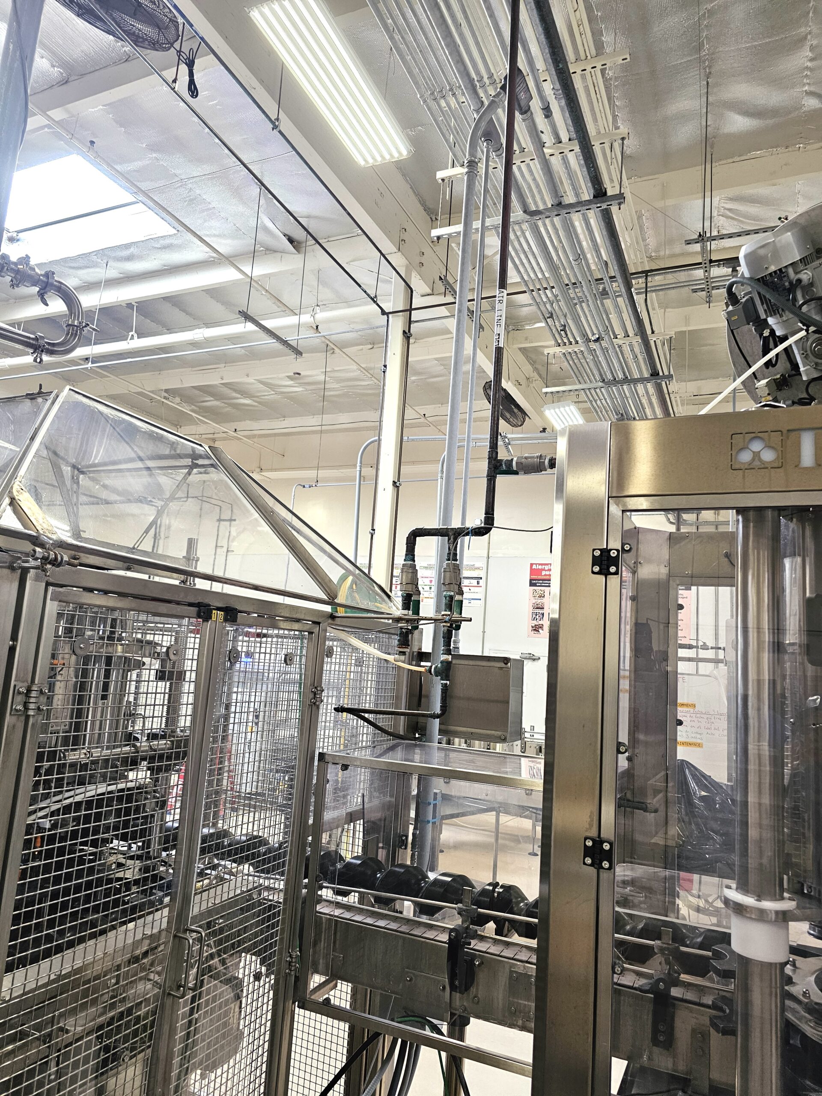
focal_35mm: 23
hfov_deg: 58.9
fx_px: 728
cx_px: 411
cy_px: 548
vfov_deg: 73.9
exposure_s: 1/120
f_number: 1.7
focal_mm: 6.3
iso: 200
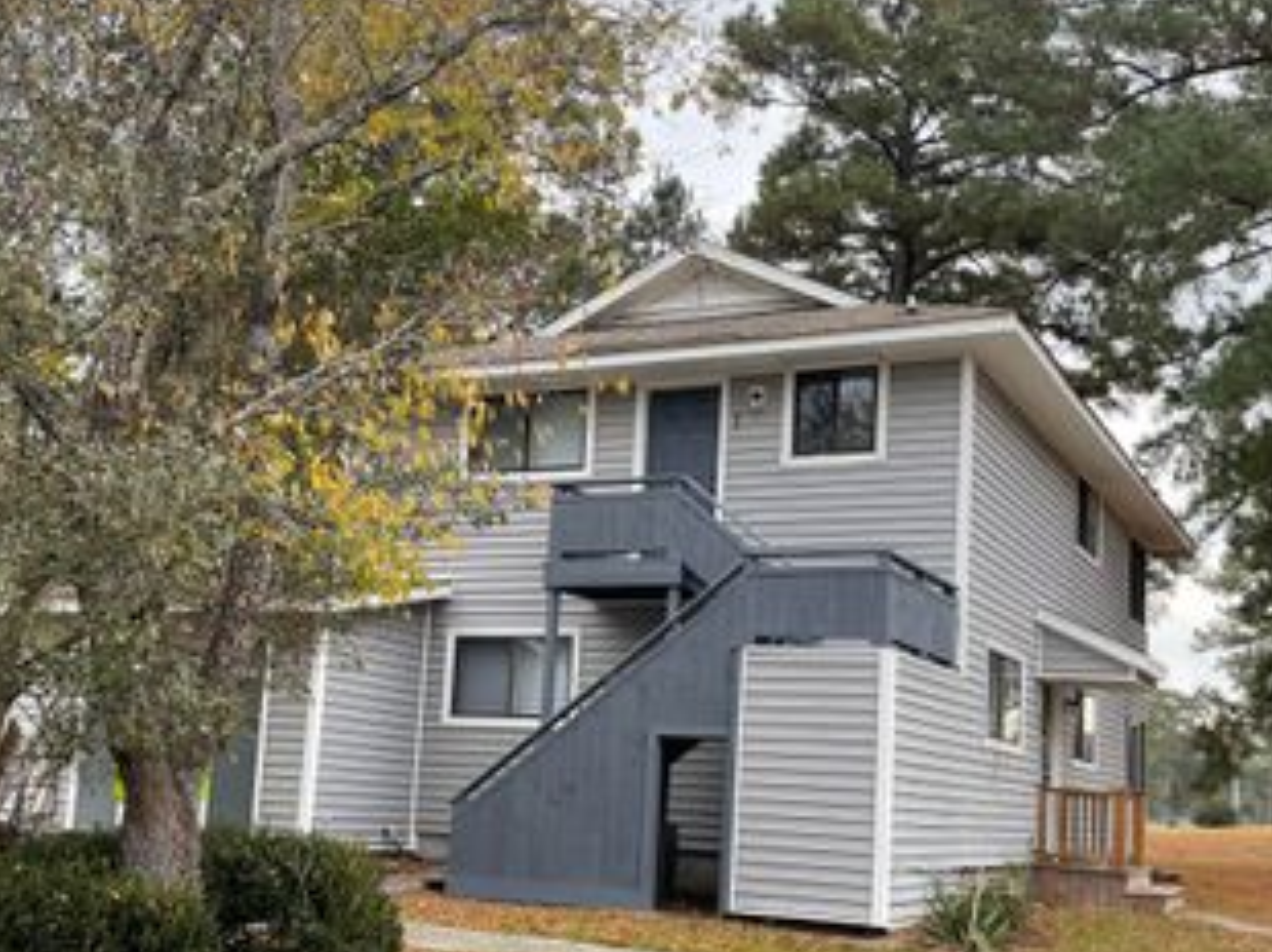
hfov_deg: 44.8
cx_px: 673
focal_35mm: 42
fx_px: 1542
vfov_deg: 34.2
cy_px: 585
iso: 32
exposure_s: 1/638
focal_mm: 5.1
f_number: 1.6
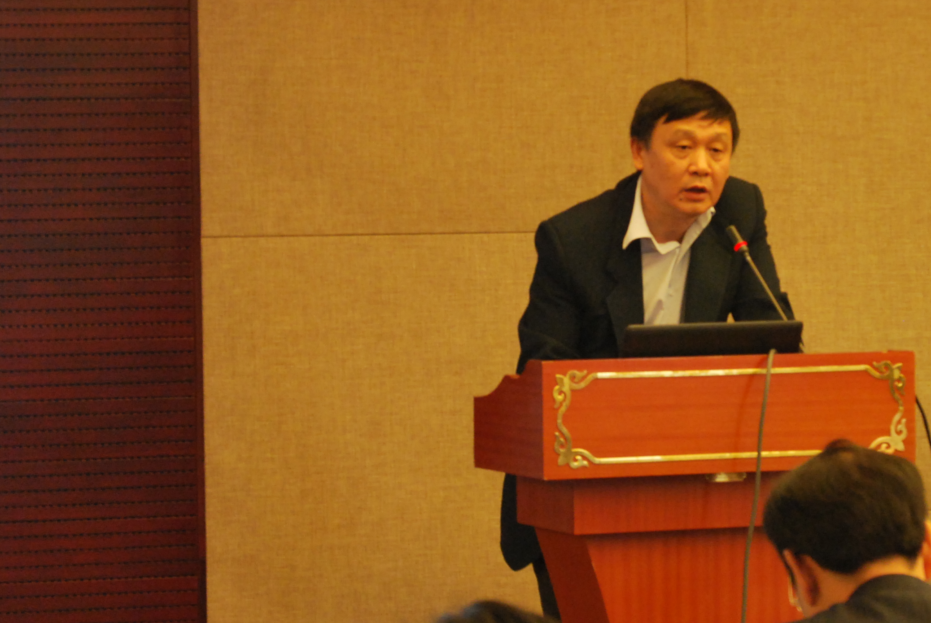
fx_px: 3986
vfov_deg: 8.9
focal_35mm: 154
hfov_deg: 13.3
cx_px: 575
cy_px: 180
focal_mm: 55
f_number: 5.6
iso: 800
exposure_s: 1/30
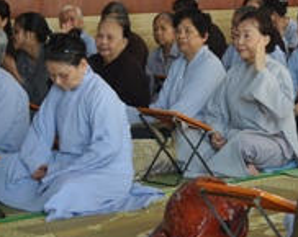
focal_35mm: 151
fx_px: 1330
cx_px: 393
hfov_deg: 12.4
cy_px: -78
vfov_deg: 10.0
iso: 200
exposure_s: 1/25
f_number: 5
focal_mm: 30
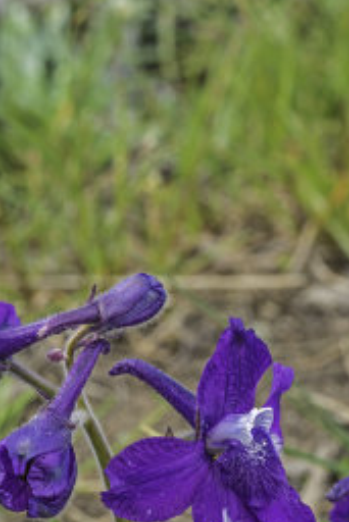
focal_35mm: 277
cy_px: 571
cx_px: 167
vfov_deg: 7.4
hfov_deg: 5.0
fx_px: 4022
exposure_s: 1/25
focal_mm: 116
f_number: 20
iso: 200
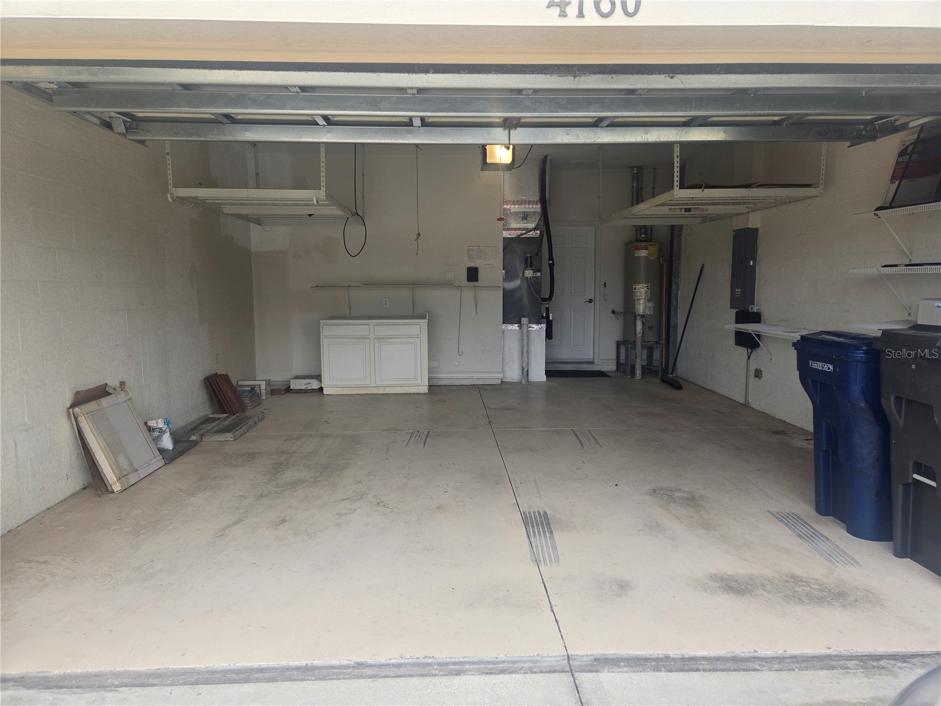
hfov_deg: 73.9
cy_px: 353
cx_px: 470
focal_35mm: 23
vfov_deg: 58.9
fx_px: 625
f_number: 1.8
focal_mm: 5.4
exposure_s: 1/250
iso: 25
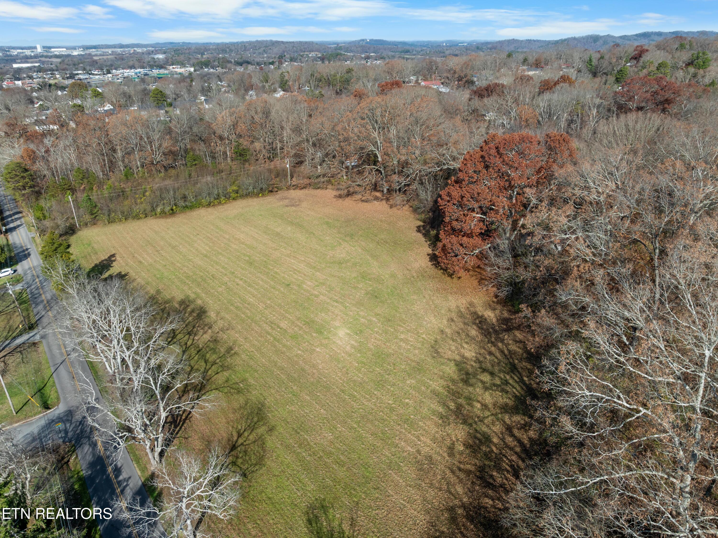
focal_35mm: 24
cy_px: 269
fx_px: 497
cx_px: 359
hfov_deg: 71.6
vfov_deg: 56.8
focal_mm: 12.29
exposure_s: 1/1600
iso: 140
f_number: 2.8
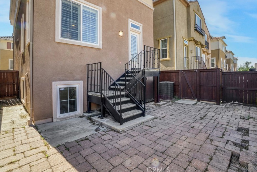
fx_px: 121
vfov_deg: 70.2
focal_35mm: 17
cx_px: 134
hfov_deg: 93.2
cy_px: 77
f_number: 14
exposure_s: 1/20
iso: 400
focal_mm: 10
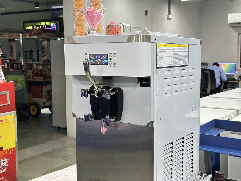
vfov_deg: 30.3
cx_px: 120
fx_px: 334
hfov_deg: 39.7
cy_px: 90
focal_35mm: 48
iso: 125
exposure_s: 1/100
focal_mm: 6.86
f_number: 1.78
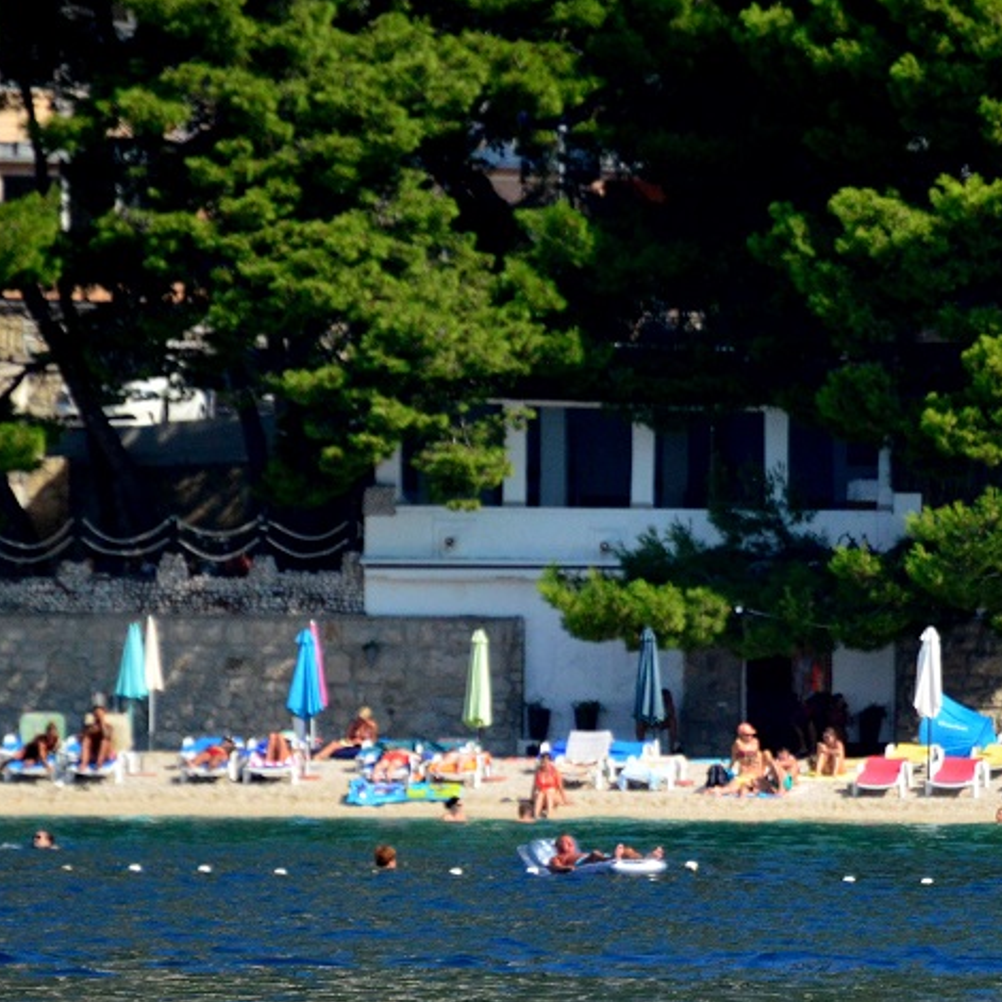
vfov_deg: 2.2
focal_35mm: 810
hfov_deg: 2.2
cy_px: 629
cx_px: 1016
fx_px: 26527
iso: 2000
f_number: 5.6
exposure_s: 1/8000
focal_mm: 300
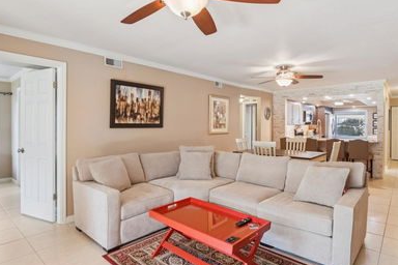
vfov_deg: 61.9
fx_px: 221
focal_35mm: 20
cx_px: 209
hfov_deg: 83.9
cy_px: 130
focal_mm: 16
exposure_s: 1/6
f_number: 8
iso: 400
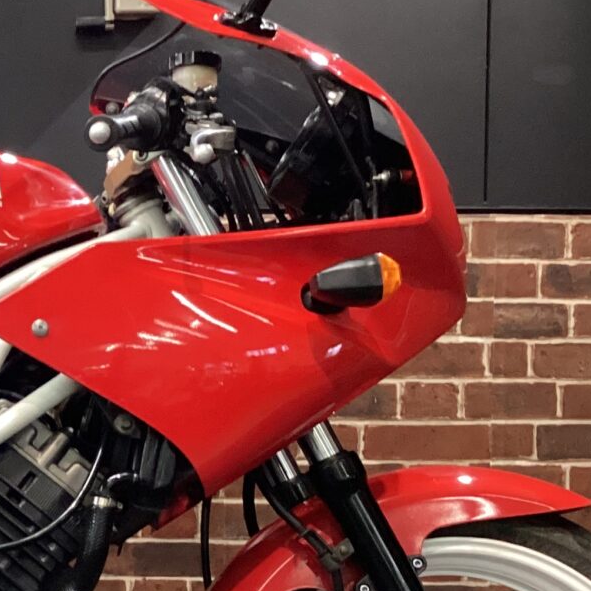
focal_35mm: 89
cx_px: -199
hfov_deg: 18.1
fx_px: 1719
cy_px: 379
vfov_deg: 19.5
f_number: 2.4
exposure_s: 1/40
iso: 320
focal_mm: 3.3
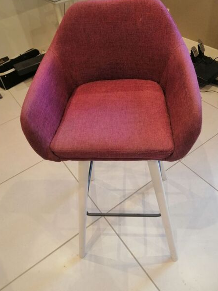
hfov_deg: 49.8
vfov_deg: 63.4
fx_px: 235
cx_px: 111
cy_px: 137
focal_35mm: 28
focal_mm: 3.81
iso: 160
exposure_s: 1/33.3
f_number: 2.2
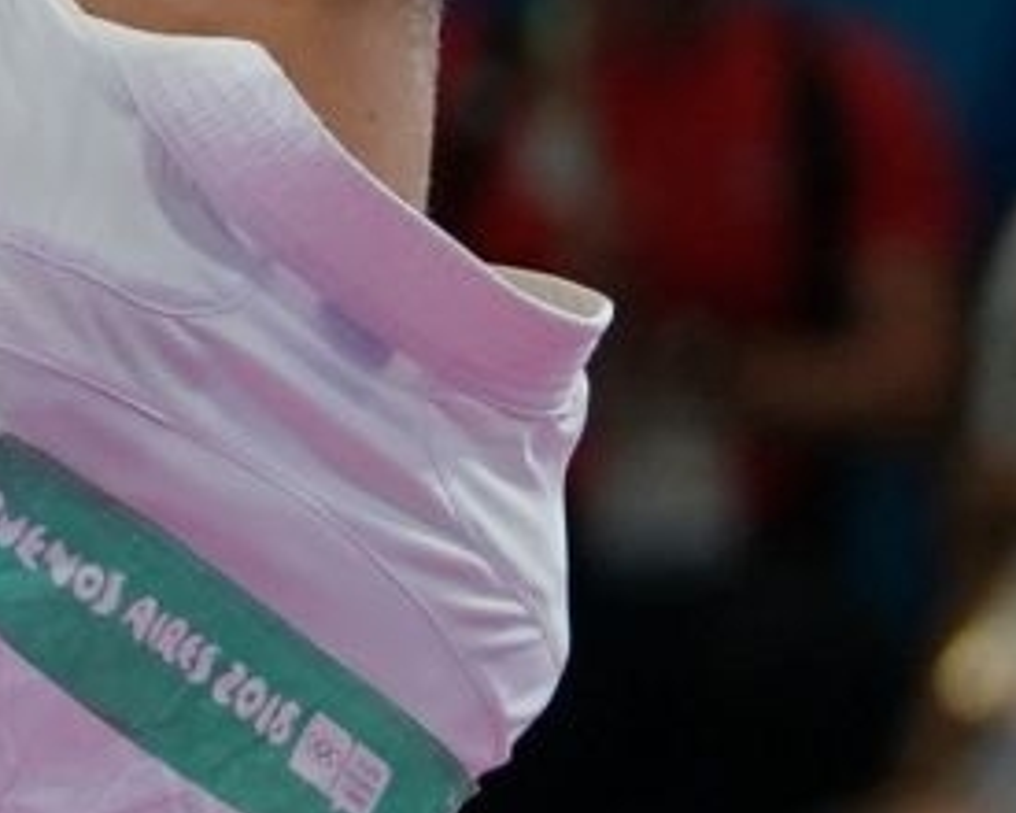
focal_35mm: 1104
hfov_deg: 1.7
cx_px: -2246
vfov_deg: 1.4
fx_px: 33197
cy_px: 432
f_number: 2.8
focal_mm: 120
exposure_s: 1/1000
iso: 1250
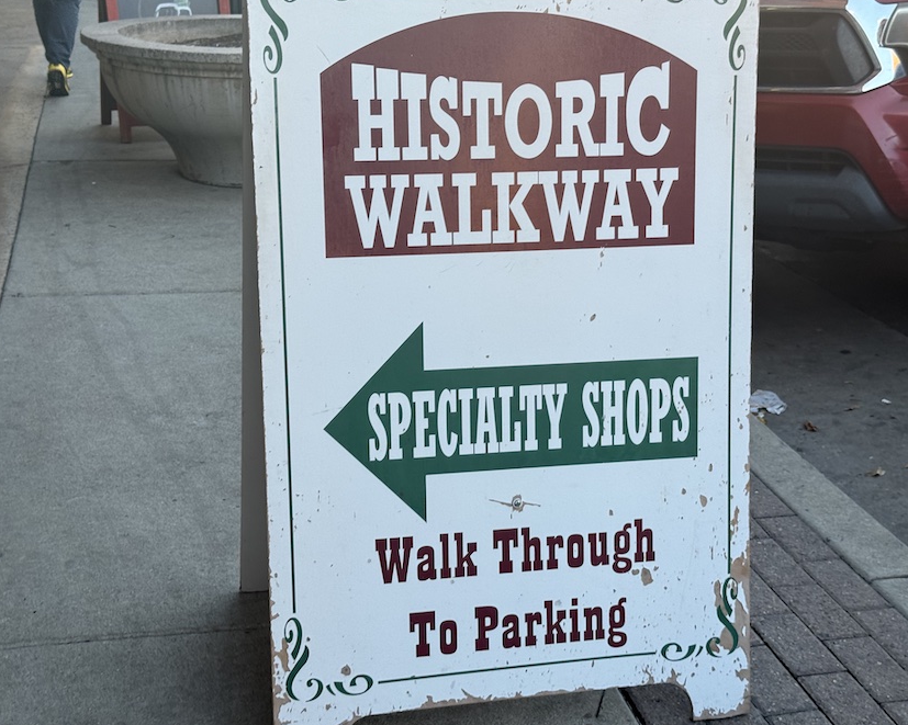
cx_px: 428
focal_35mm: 51
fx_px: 1370
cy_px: 357
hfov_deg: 36.7
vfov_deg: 29.7
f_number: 1.78
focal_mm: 6.76
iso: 50
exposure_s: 1/122
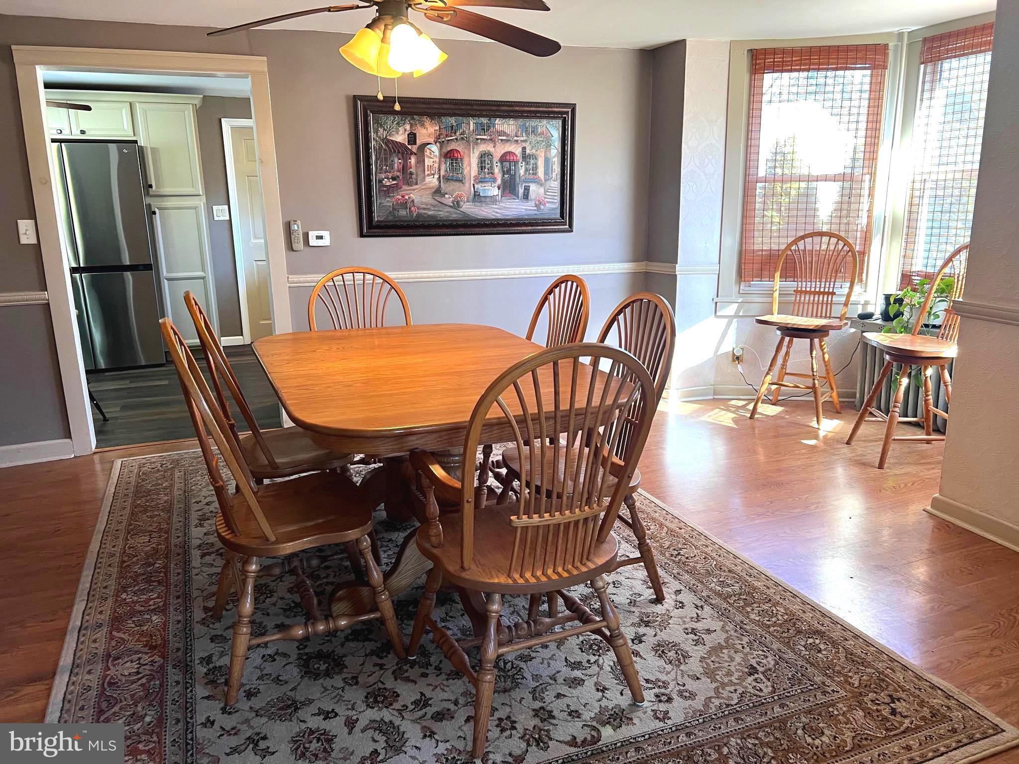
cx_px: 510
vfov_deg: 53.1
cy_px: 382
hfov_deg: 67.3
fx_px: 765
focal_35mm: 26
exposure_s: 1/60
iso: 125
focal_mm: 5.7
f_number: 1.5
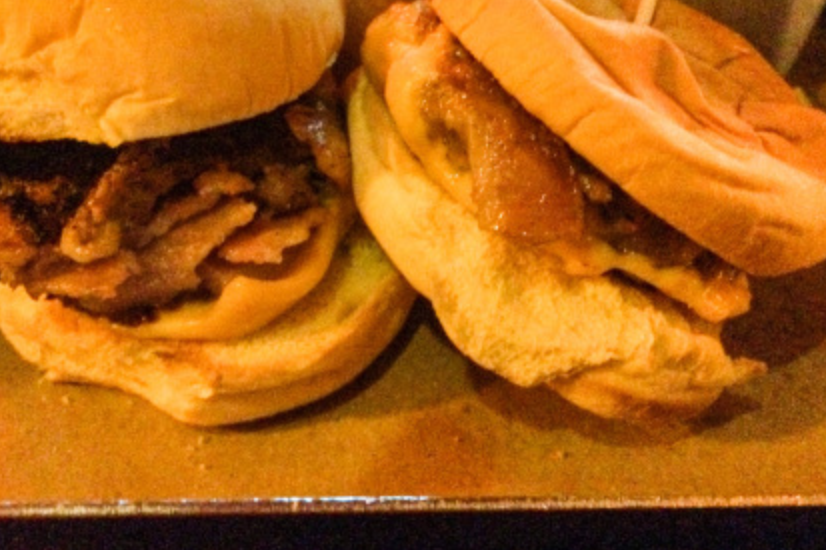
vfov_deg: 32.9
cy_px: 157
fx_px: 917
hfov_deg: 48.3
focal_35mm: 40
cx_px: 352
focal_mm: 4.12
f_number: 2.2
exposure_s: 1/15
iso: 2500
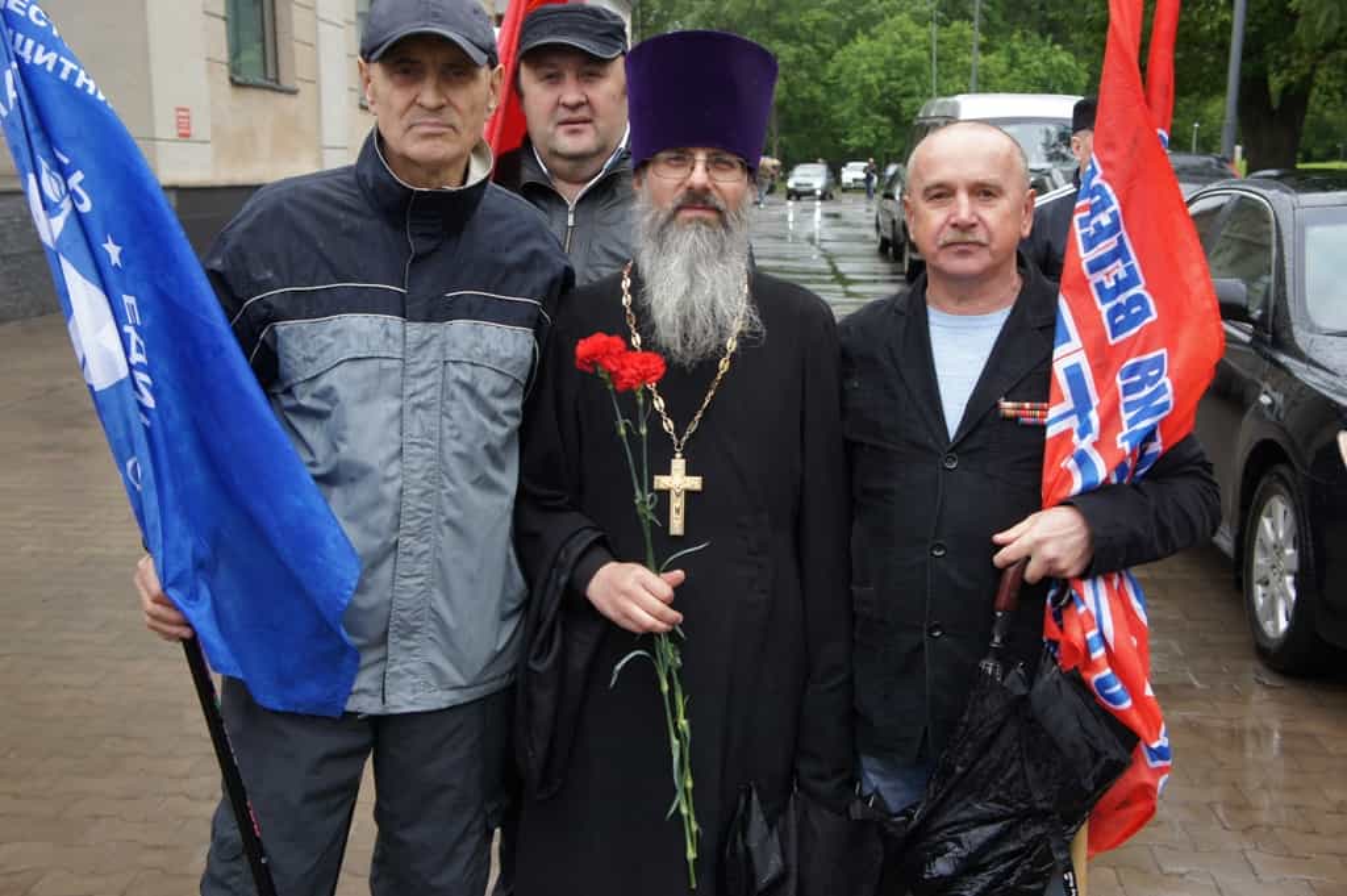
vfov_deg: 29.8
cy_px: 448
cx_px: 674
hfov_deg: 43.6
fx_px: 1682
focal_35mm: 45
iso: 400
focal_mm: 30
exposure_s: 1/320
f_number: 5.6
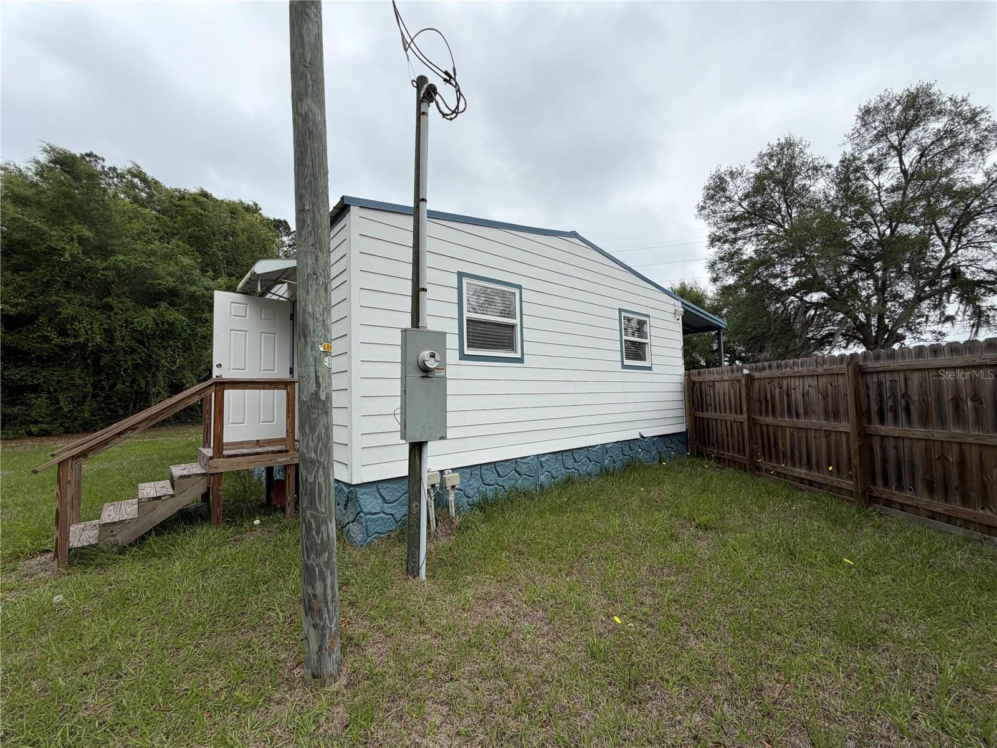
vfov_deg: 85.7
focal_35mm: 14
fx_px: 403
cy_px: 374
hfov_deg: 102.1
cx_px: 498
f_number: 2.2
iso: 40
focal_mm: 2.22
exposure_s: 1/631
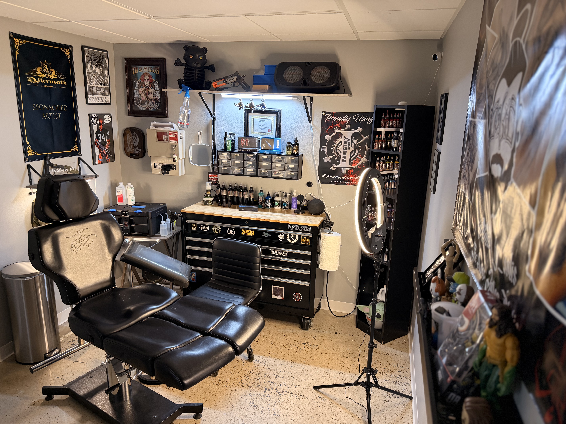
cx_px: 283
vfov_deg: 56.8
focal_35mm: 24
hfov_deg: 71.6
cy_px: 212
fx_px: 392
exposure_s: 1/60
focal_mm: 6.76
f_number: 1.78
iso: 250
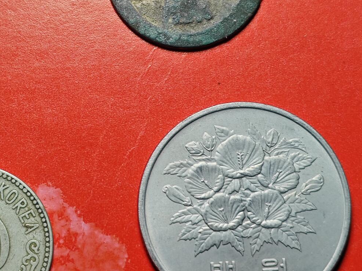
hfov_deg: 19.8
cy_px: 96
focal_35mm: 99
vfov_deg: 14.9
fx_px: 1035
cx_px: 118
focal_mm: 5.84
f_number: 1.6
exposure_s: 1/100
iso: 100
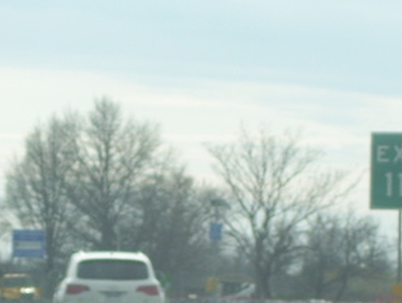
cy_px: 304
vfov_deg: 4.9
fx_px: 3547
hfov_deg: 6.5
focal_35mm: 305
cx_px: 220
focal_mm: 18
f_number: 4.6
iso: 80
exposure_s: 1/640
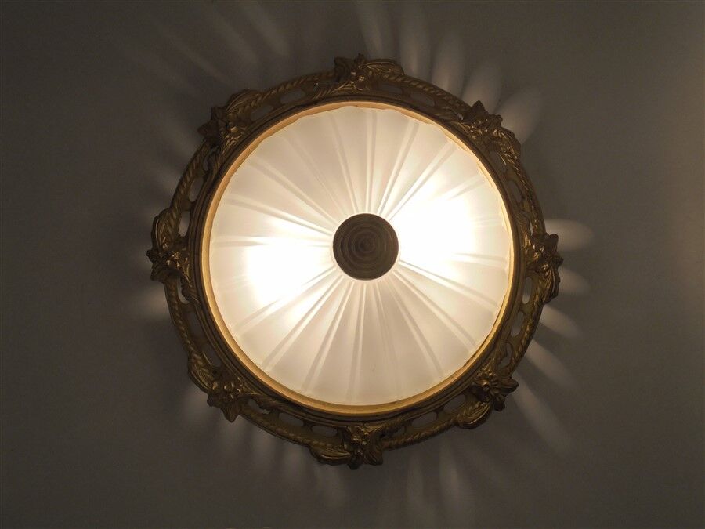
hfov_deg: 49.0
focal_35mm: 38
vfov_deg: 37.7
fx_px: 774
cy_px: 264
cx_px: 352
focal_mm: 6.9
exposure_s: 1/250
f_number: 4.2
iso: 100
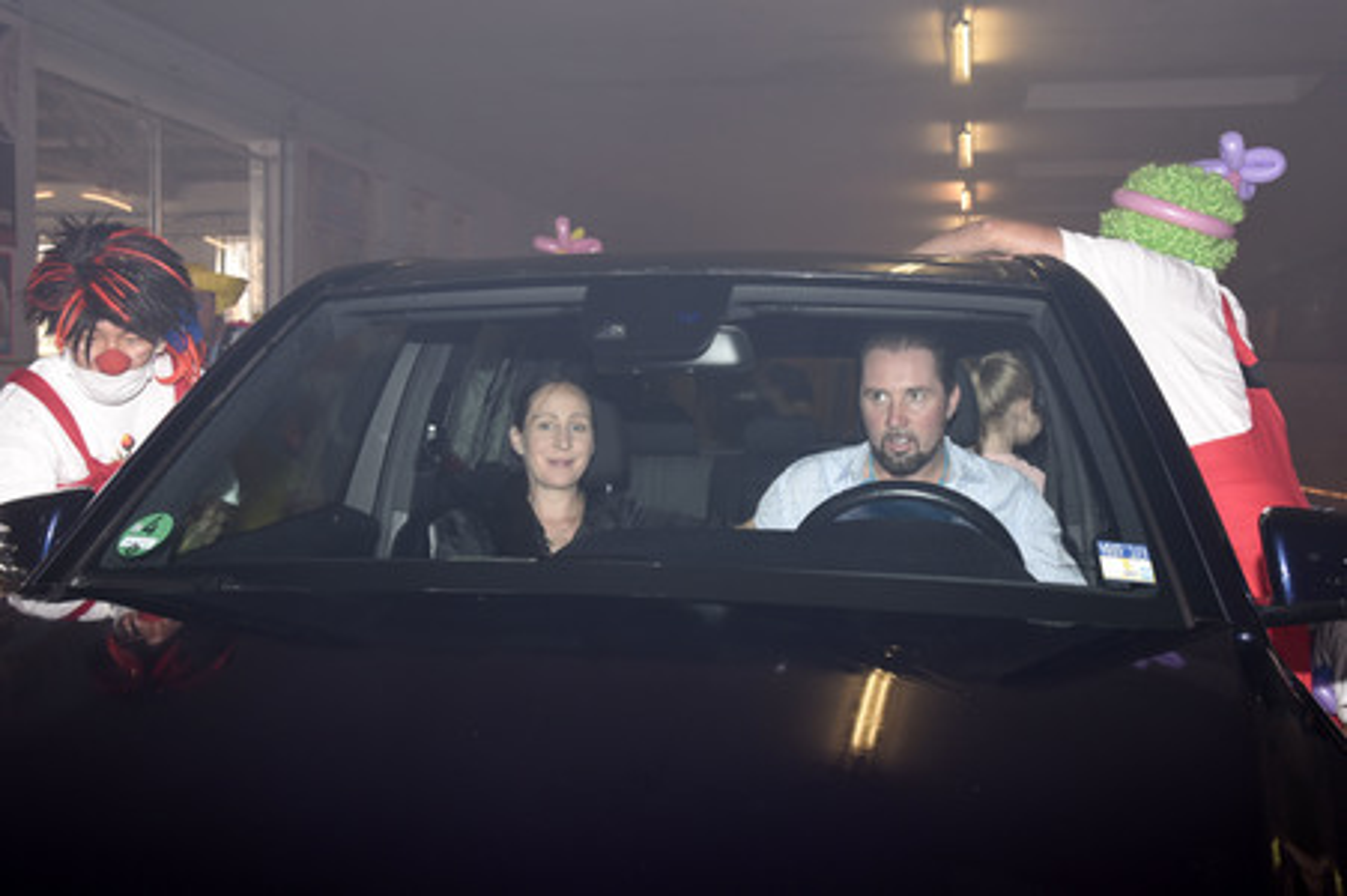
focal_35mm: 32
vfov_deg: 41.1
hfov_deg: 58.8
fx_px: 1196
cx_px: 674
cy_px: 448
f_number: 6.3
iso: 800
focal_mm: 32
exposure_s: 1/80
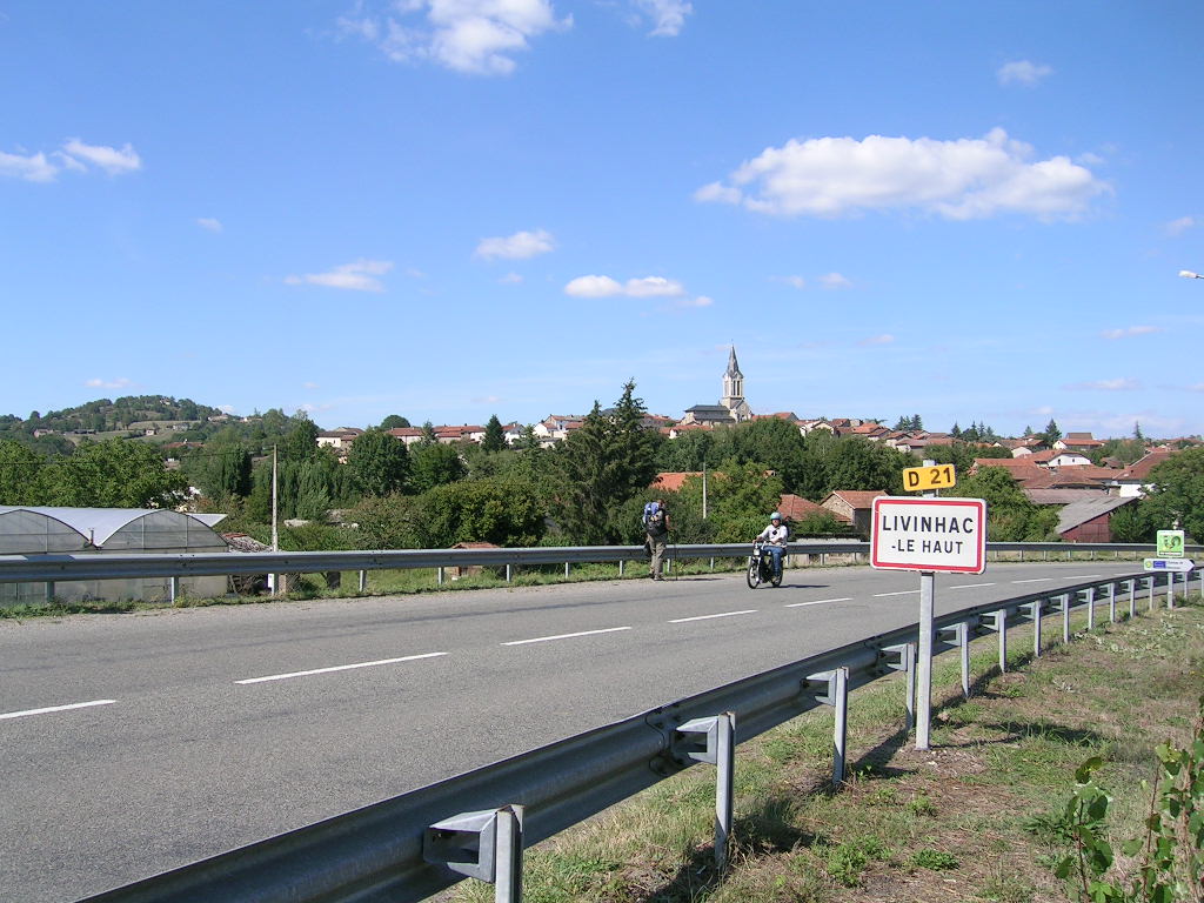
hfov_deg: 52.6
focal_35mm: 35
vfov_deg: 40.7
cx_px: 602
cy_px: 452
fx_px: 1217
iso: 50
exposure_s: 1/386
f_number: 4.8
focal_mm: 5.4
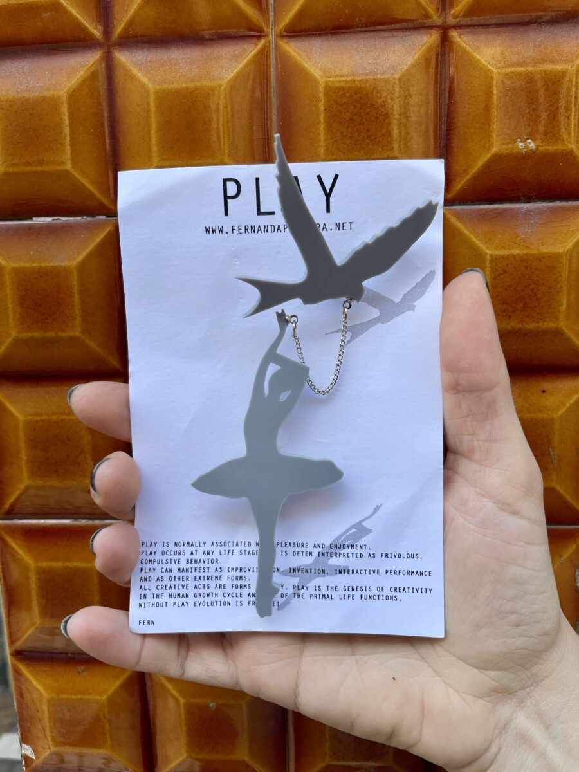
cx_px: 290
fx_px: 580
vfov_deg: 67.3
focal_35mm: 26
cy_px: 386
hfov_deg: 53.1
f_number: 1.6
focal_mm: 4.2
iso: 50
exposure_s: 1/1052
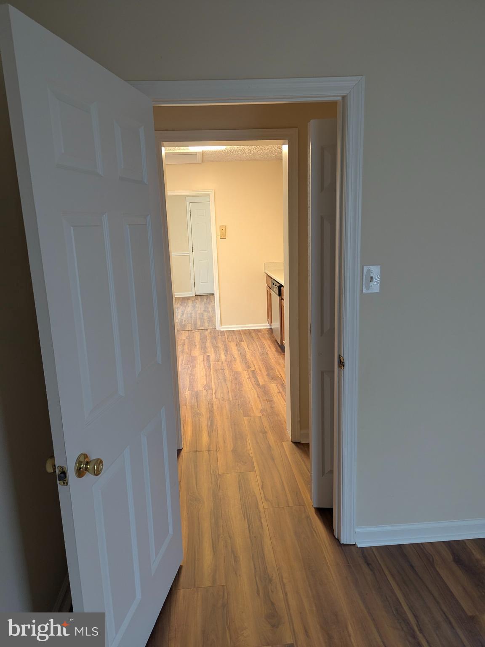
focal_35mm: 24
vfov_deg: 71.6
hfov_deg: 56.8
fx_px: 448
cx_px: 242
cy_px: 324
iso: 100
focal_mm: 6.81
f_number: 1.85
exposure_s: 1/24
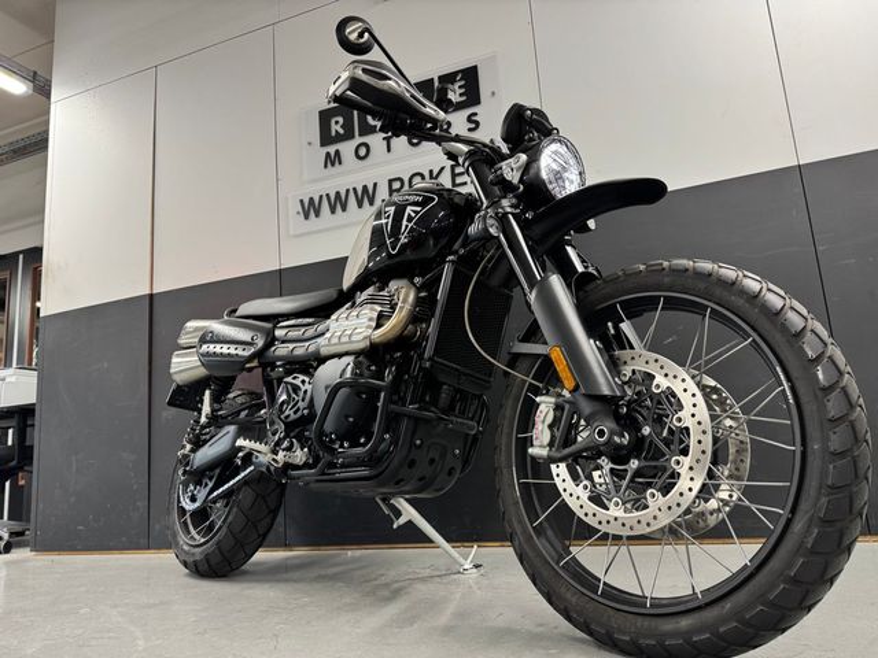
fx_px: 609
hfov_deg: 71.6
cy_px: 329
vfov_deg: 56.8
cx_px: 439
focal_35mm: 24
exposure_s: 1/100
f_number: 1.78
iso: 200
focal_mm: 6.76
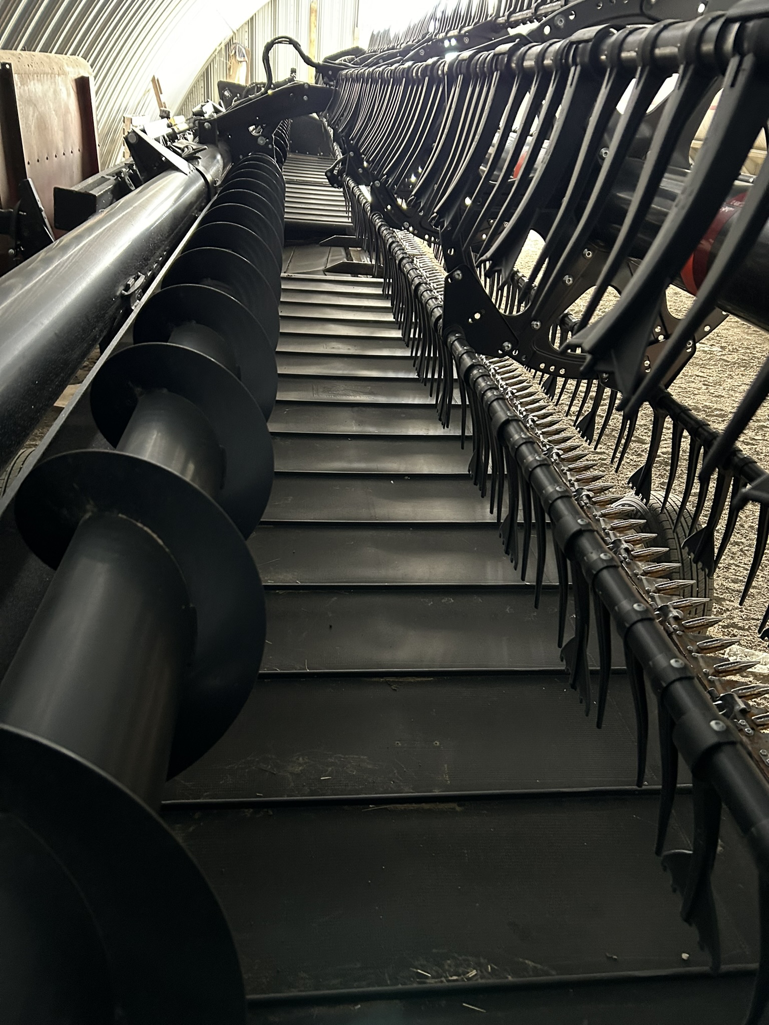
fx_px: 770
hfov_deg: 53.1
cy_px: 512
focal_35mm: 26
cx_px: 384
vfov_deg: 67.3
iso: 640
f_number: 1.5
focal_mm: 5.7
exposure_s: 1/30
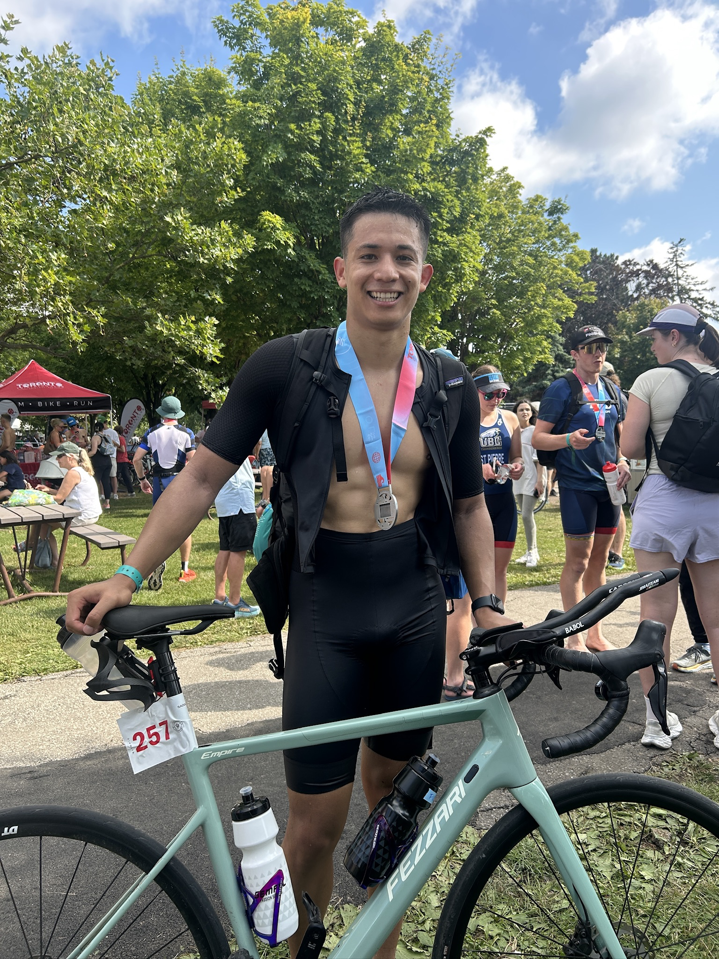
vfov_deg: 67.3
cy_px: 480
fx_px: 720
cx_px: 360
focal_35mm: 26
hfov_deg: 53.1
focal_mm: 5.7
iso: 50
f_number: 1.5
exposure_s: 1/808
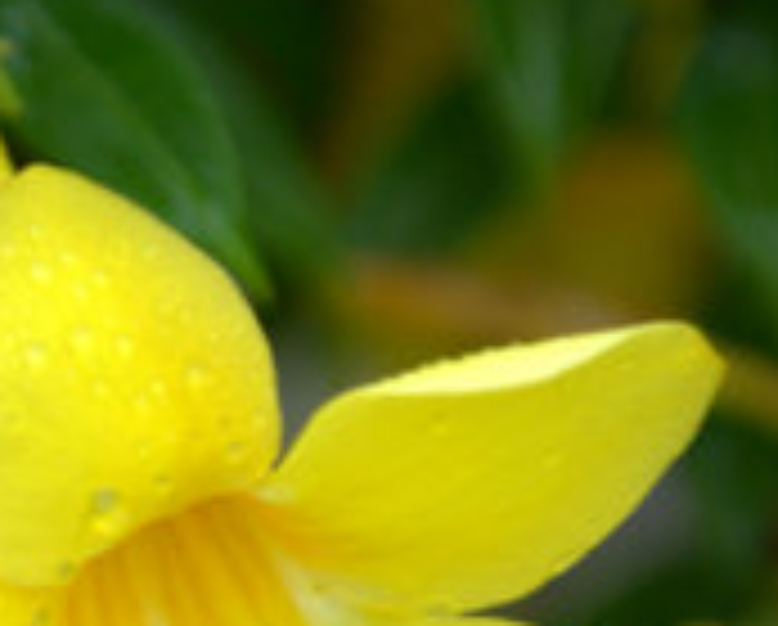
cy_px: 534
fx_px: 15984
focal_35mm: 693
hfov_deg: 2.8
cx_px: -184
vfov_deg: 2.2
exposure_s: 1/1600
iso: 400
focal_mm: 200
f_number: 3.5
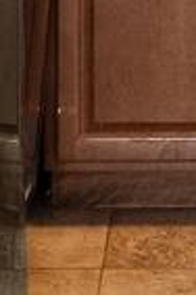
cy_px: -367
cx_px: 284
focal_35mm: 169
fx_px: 1381
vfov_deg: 10.7
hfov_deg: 8.0
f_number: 4
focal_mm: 16.5
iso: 3200
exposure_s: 1/25
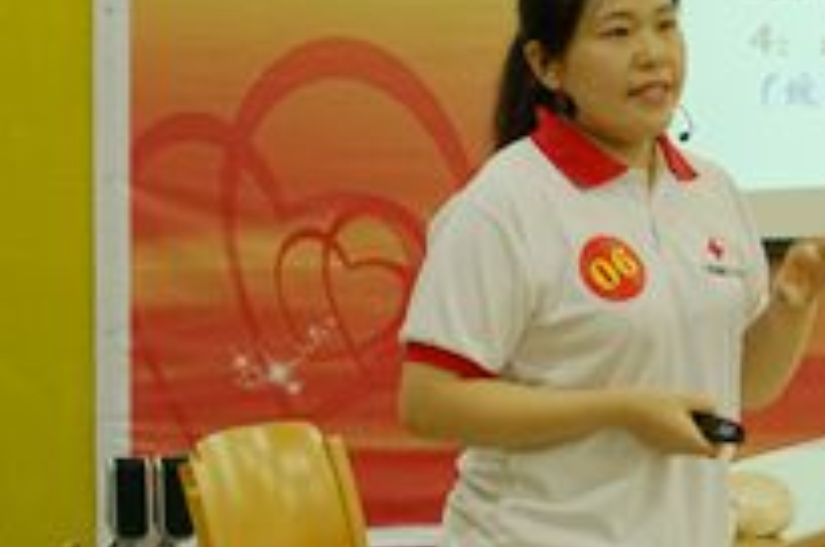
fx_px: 3890
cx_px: 805
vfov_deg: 8.0
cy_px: 72
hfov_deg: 12.0
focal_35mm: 170
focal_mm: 58
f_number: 6.3
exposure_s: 1/80
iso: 2000
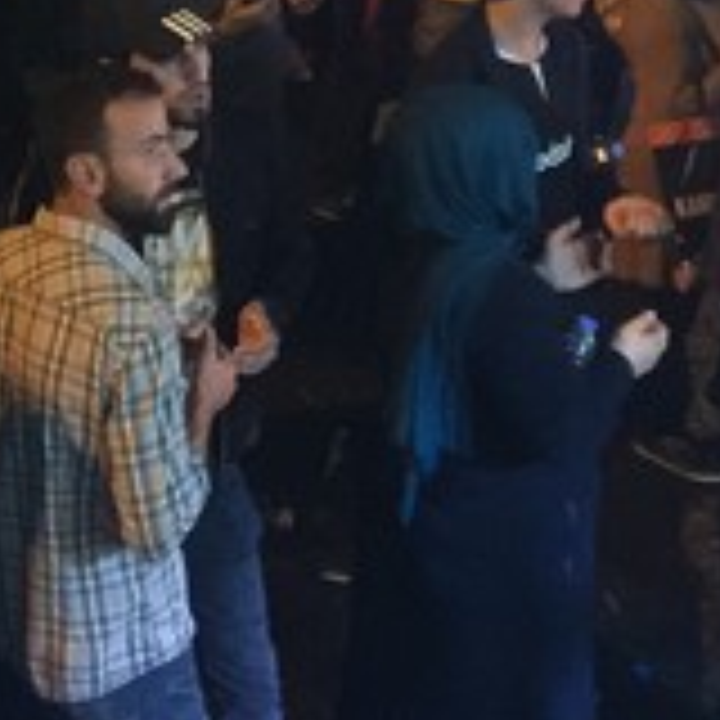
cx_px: -202
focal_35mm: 107
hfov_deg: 15.5
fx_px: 2518
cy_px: -297
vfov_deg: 15.3
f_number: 2.2
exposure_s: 1/8
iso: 125
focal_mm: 4.15
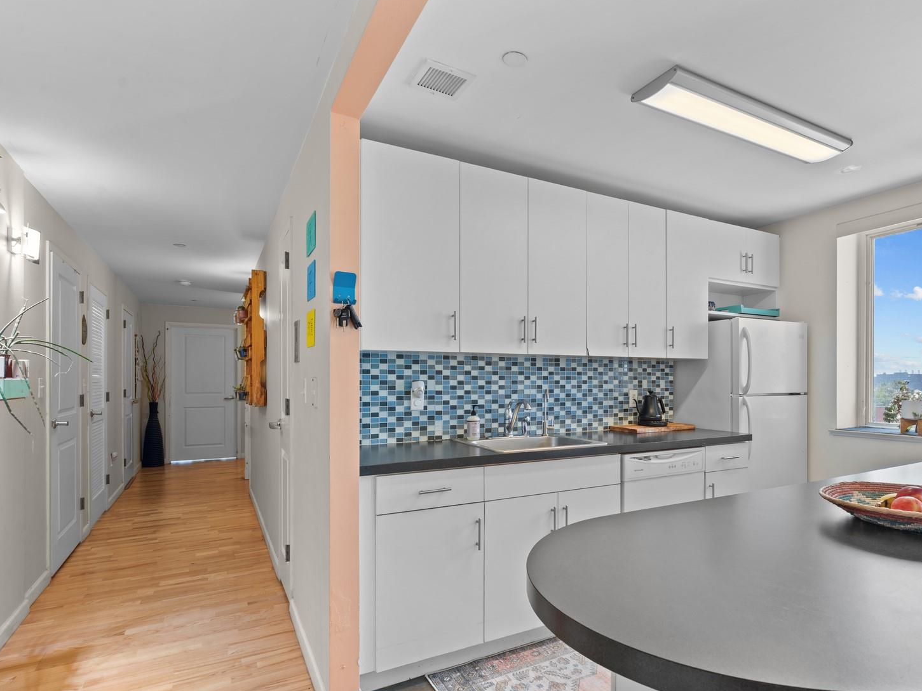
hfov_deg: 84.0
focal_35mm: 19
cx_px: 534
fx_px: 506
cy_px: 394
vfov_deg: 68.3
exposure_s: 1
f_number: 10
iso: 200
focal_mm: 14
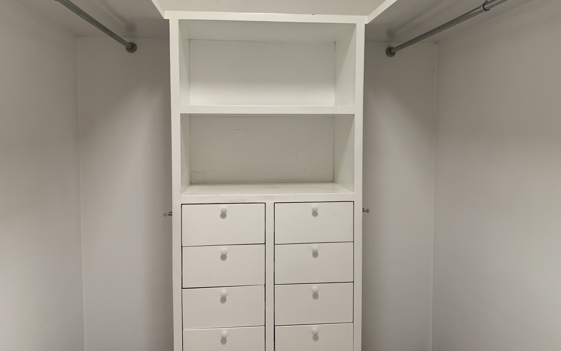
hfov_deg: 66.5
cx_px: 283
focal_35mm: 28
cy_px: 158
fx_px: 428
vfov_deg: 44.5
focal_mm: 4.25
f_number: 1.8
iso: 100
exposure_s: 1/60
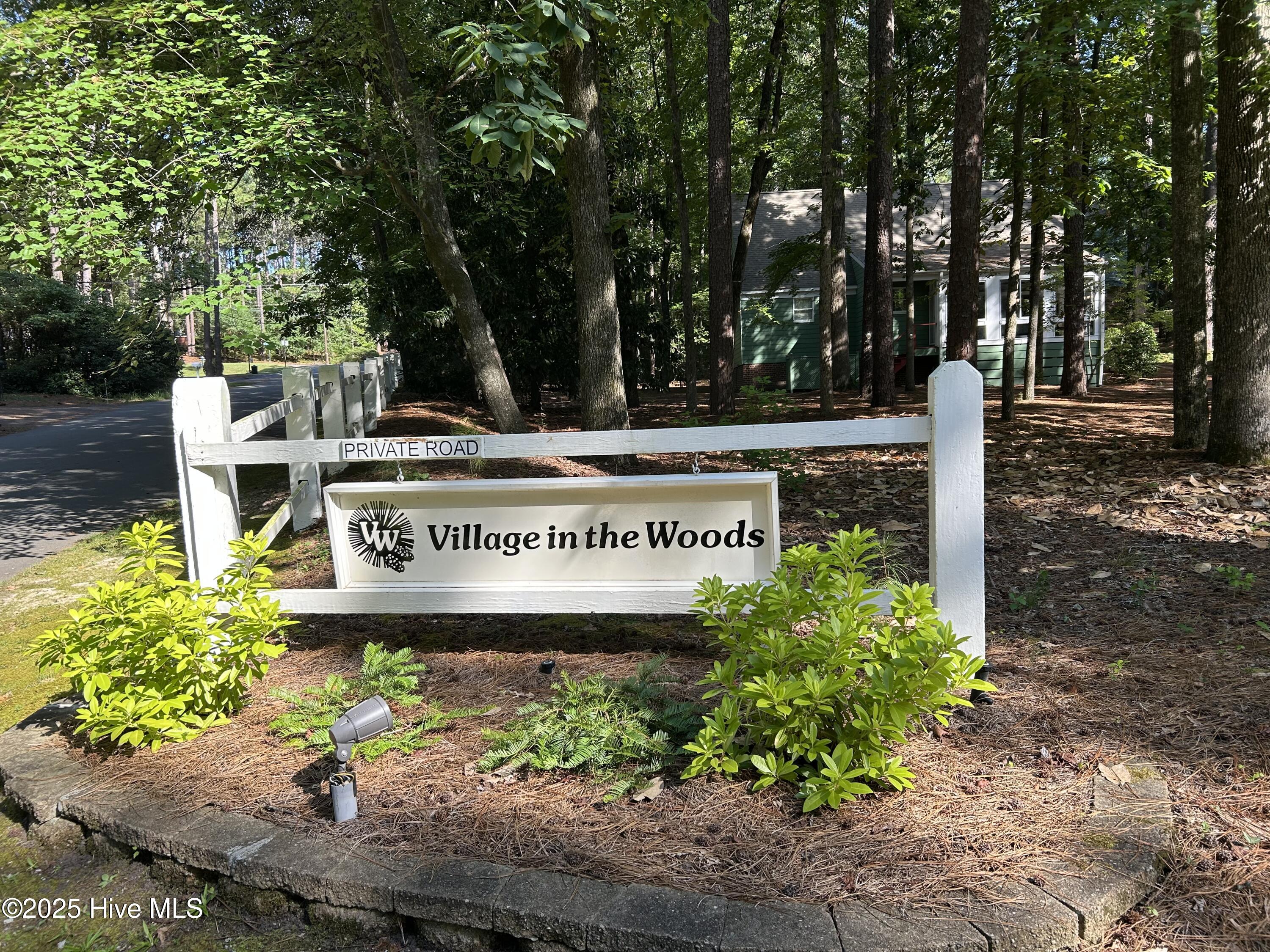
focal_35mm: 26
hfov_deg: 67.3
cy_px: 476
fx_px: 954
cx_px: 635
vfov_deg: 53.1
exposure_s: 1/733
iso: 50
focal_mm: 5.7
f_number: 1.5
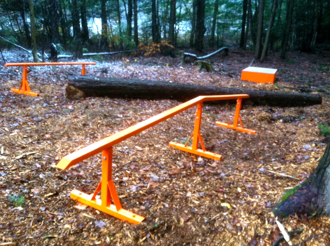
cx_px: 165
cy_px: 123
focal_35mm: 35
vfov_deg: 40.6
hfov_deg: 52.7
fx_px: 333
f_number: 2.8
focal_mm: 3.85
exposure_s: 1/15
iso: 125
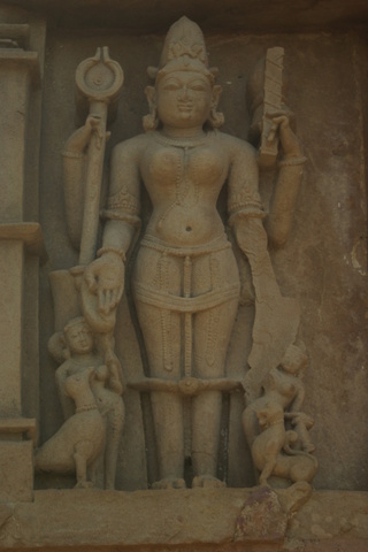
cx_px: 184
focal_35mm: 82
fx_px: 1265
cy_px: 276
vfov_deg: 24.6
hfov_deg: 16.6
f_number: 4.5
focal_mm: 55
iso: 200
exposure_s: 1/90
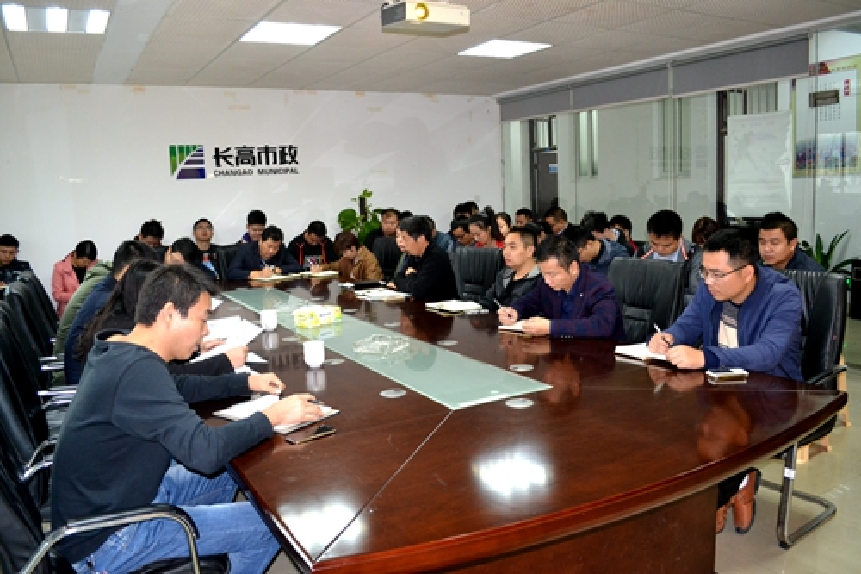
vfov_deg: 47.9
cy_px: 287
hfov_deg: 67.4
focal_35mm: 27
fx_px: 646
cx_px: 430
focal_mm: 18
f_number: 3.5
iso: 1400
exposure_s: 1/60
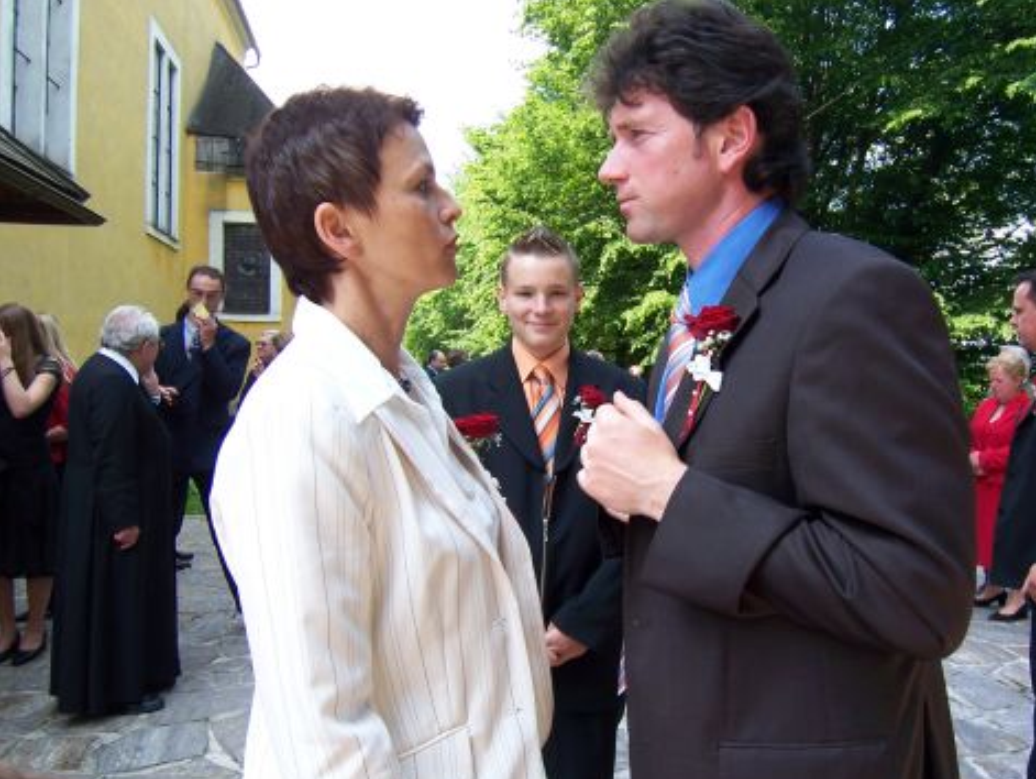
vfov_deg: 53.1
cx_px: 584
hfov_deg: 67.0
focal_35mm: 26
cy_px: 403
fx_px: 779
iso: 64
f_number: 2.8
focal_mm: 3.8
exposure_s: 1/160
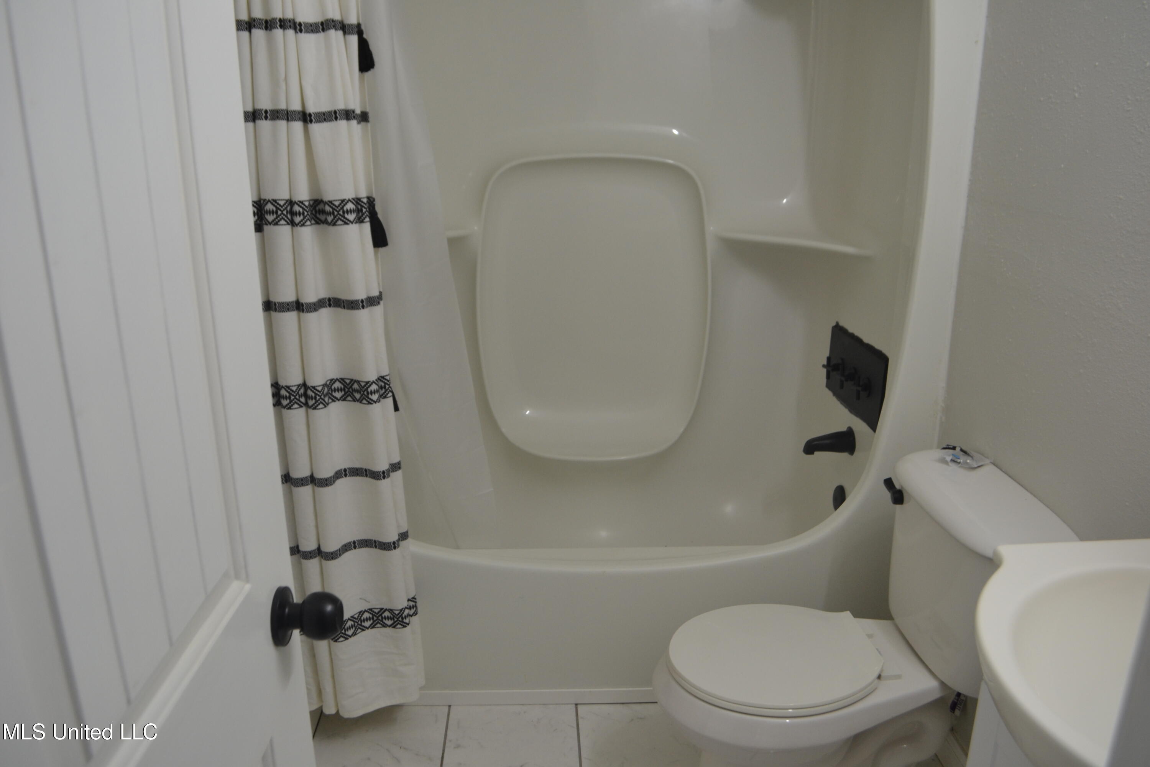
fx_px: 862
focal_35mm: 27
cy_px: 384
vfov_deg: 47.9
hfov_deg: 67.4
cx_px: 575
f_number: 4.5
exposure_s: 1/80
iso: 400
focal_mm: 18
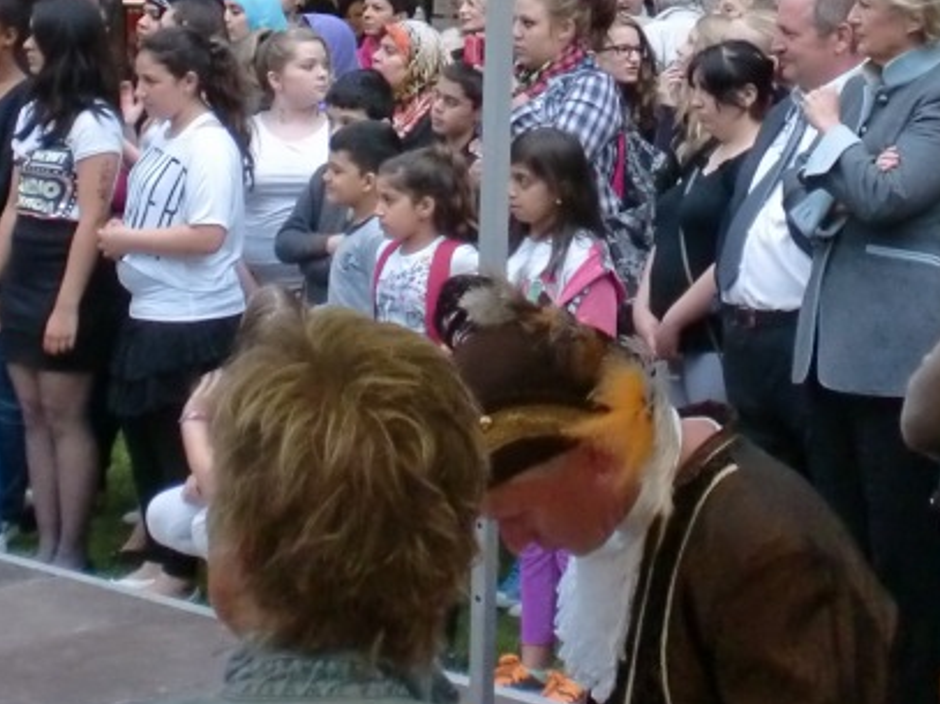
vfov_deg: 16.5
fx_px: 2389
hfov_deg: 22.2
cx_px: 614
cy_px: 14
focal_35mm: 88
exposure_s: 1/60
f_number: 3.1
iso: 320
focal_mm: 6.3
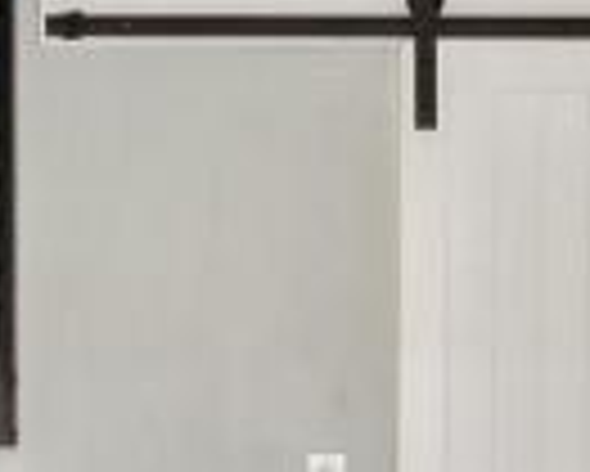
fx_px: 2446
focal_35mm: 140
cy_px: 490
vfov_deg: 10.9
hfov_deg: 13.7
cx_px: 387
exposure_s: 1/25
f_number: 8
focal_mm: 17
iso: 250
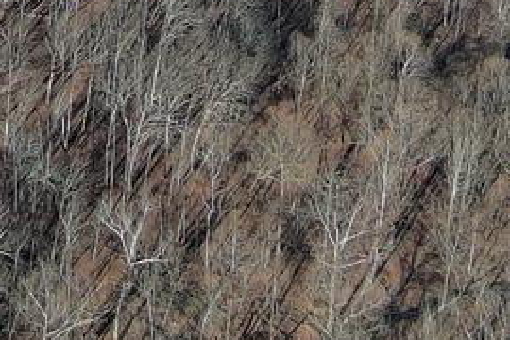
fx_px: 3116
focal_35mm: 220
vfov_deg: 5.6
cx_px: -183
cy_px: -855
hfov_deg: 9.2
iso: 100
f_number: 2.8
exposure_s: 1/883
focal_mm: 10.57
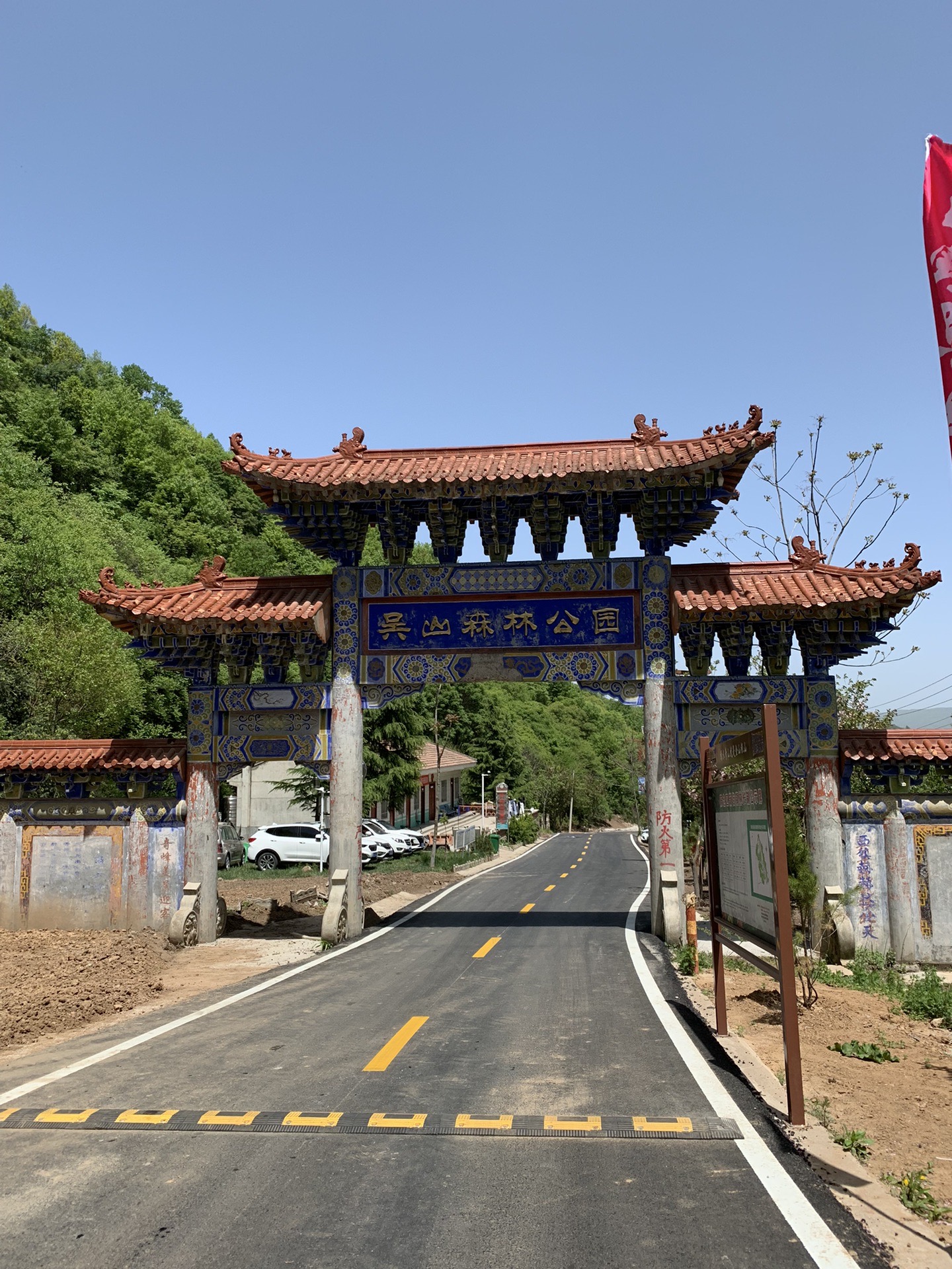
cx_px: 476
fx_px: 953
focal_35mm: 26
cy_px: 634
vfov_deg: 67.3
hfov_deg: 53.1
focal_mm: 4.25
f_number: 1.8
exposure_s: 1/1880
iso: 25
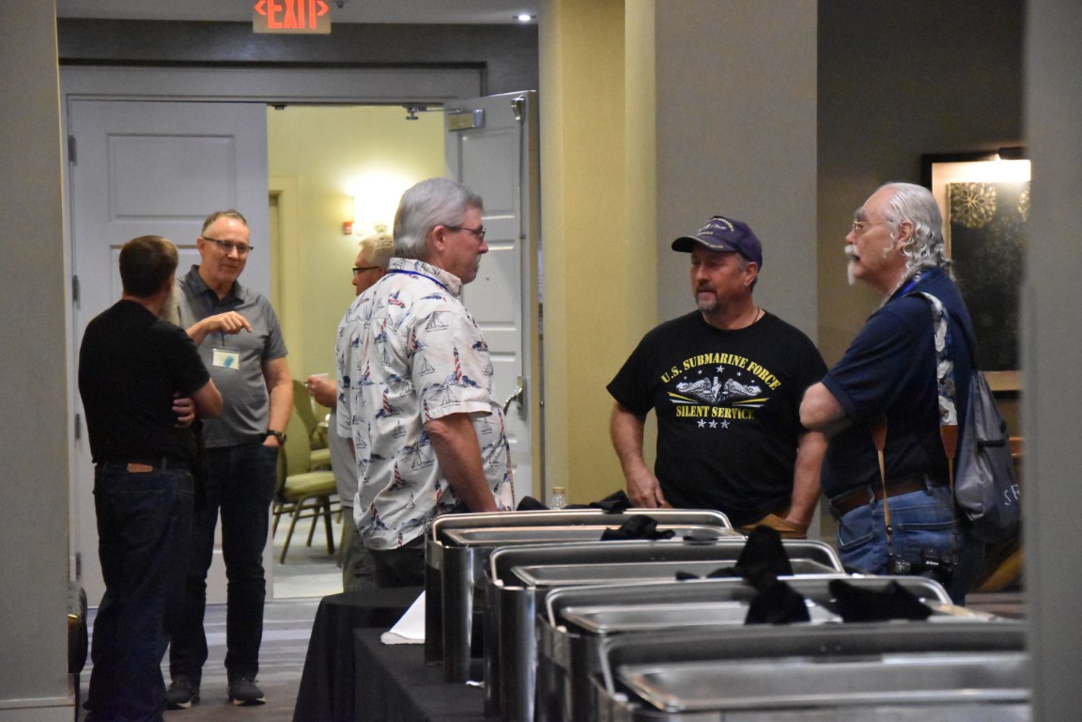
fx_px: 3156
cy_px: 361
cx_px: 541
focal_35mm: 105
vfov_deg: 13.0
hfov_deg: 19.5
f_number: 5.3
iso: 12800
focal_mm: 70
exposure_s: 1/125
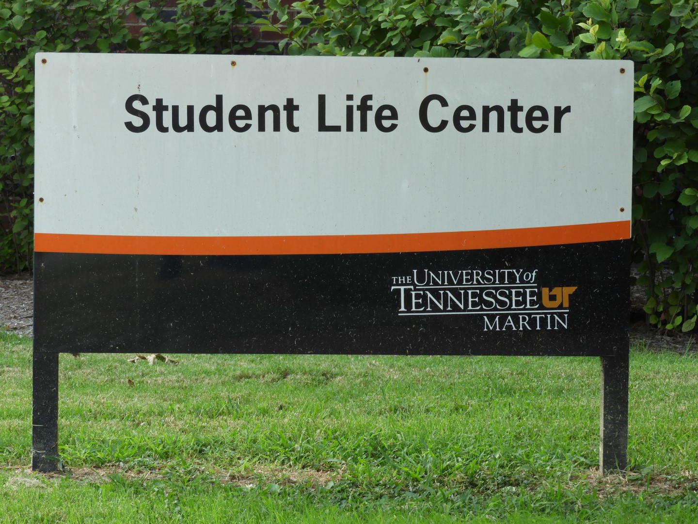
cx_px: 349
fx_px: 3025
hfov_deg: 13.2
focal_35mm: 150
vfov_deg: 9.9
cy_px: 262
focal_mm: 26.9
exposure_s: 1/60
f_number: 5.2
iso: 125
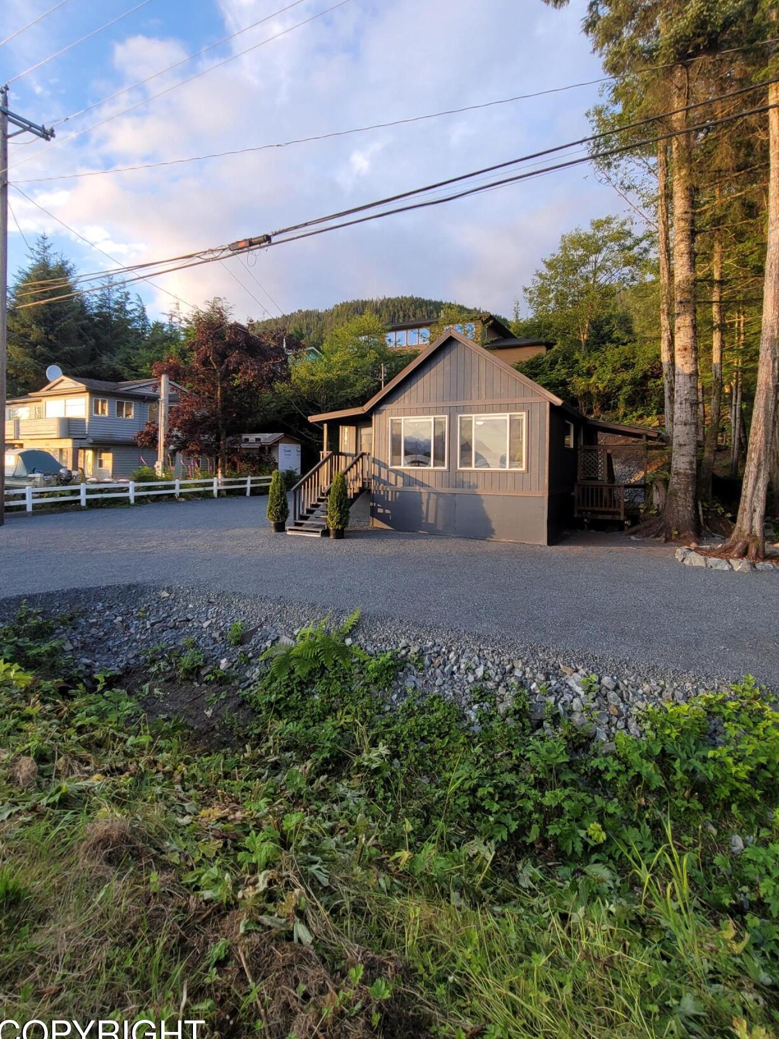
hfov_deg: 77.9
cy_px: 453
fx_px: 480
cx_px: 355
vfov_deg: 94.0
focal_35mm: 16
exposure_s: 1/152
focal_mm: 2.2
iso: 64
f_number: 2.2
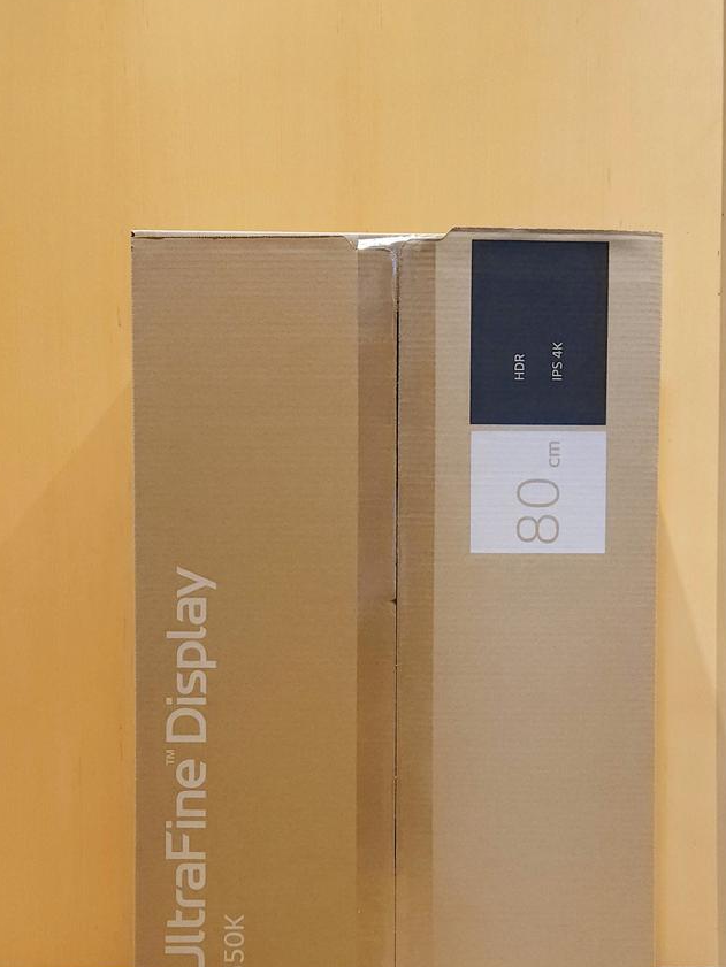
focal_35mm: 35
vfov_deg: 51.1
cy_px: 683
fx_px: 978
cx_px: 392
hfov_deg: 40.7
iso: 640
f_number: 1.8
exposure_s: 1/50
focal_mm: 5.4
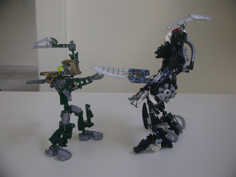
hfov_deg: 49.0
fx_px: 259
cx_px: 118
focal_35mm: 38
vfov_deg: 37.7
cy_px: 88
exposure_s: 1/60
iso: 200
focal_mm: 7.85
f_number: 2.6
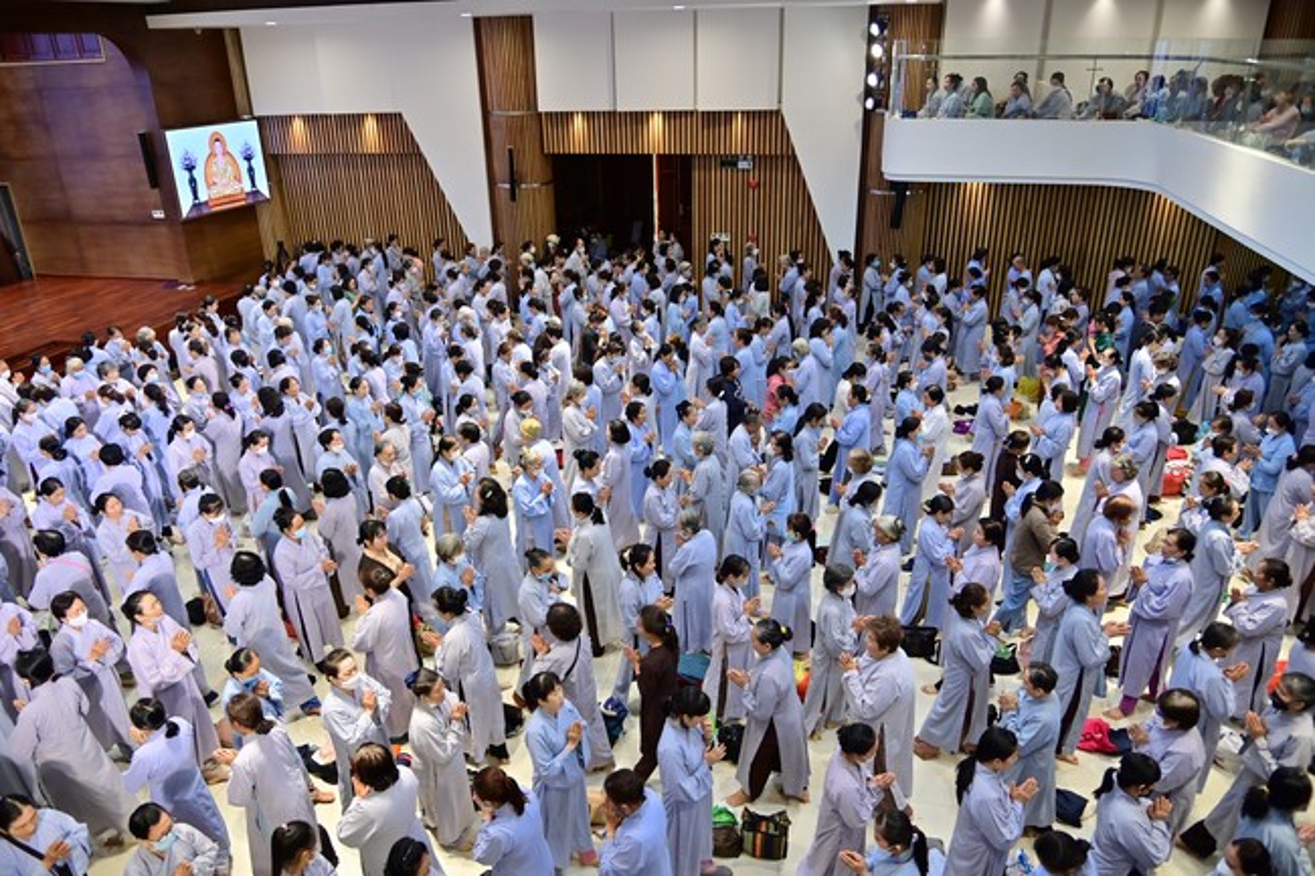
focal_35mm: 24
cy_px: 438
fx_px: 876
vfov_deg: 53.1
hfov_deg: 73.8
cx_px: 658
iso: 1250
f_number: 4
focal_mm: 24
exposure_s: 1/160
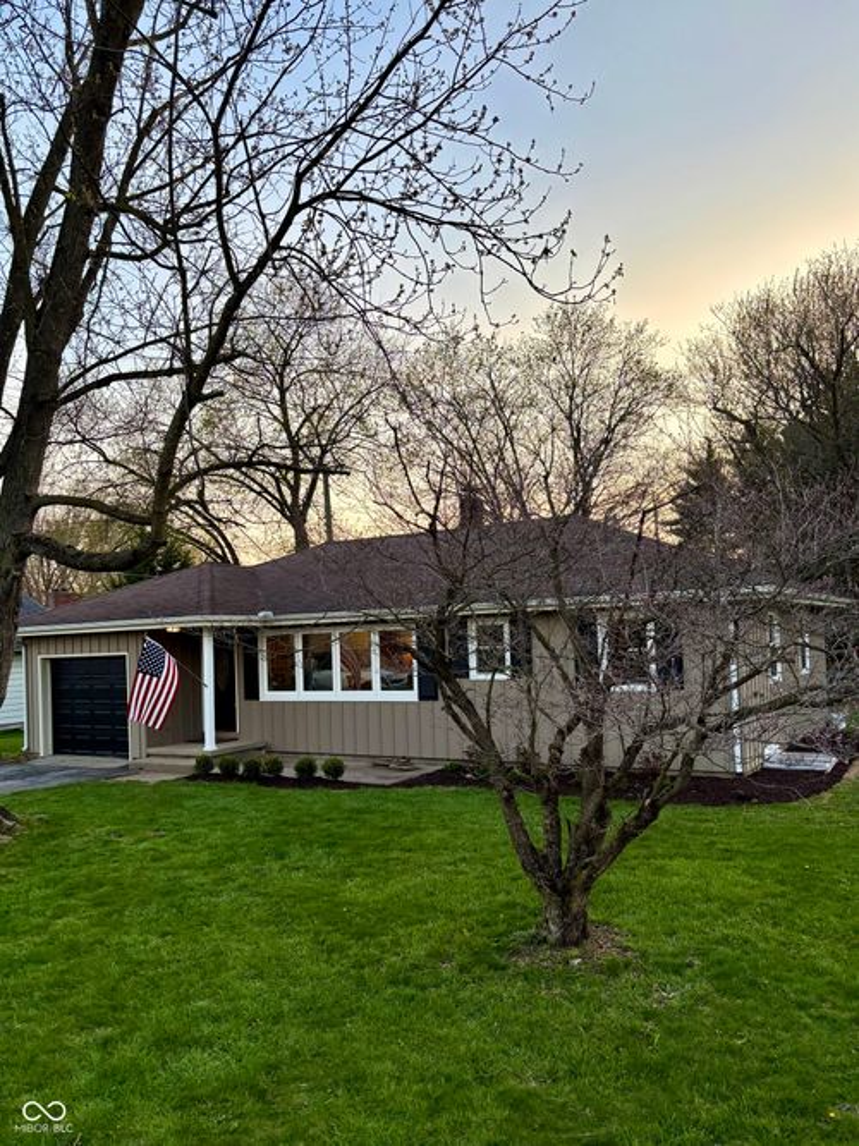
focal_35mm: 26
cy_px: 573
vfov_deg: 67.3
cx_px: 430
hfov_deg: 53.0
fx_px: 861
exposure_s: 1/460
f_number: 1.6
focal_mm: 5.96
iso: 50
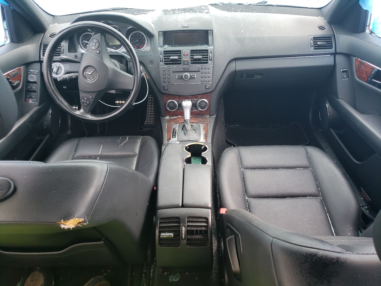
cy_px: 143
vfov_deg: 53.1
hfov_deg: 67.3
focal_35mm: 26
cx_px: 190
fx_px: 286
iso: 51
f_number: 1.5
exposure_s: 1/120
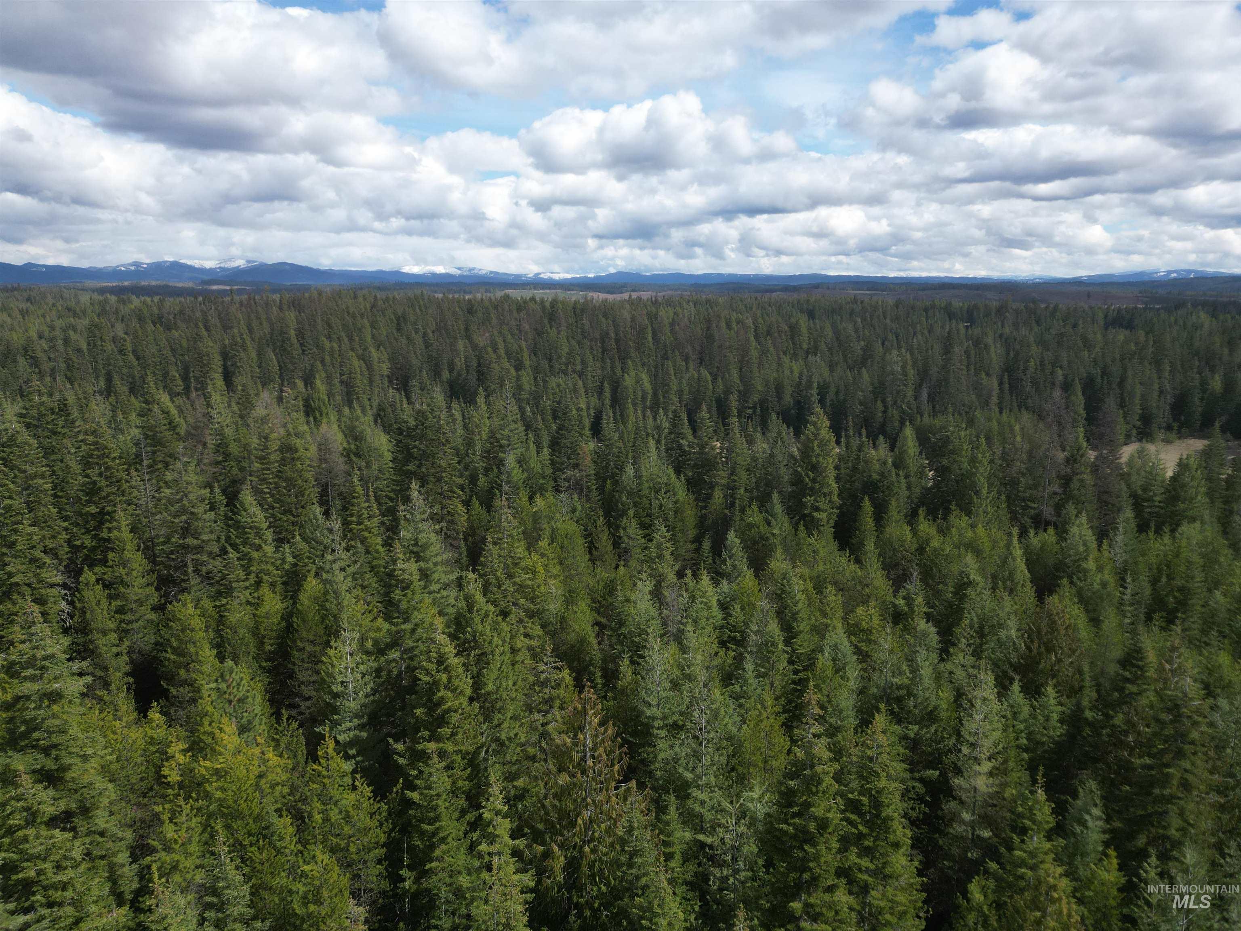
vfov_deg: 56.8
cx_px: 620
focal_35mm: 24
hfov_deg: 71.6
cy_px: 466
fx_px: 860
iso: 100
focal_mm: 6.72
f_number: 1.7
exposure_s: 1/2500
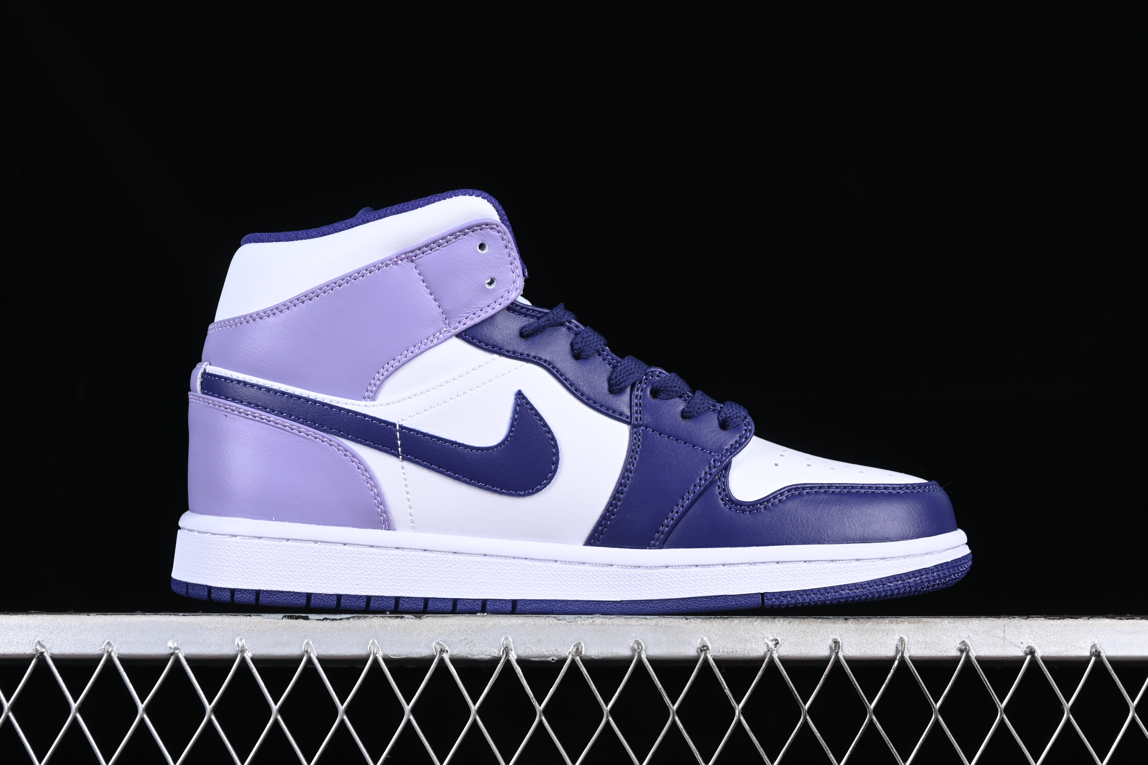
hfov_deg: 27.0
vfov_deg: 18.2
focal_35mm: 75
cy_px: 382
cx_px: 574
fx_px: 2391
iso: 160
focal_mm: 50
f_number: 7.1
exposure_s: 1/80
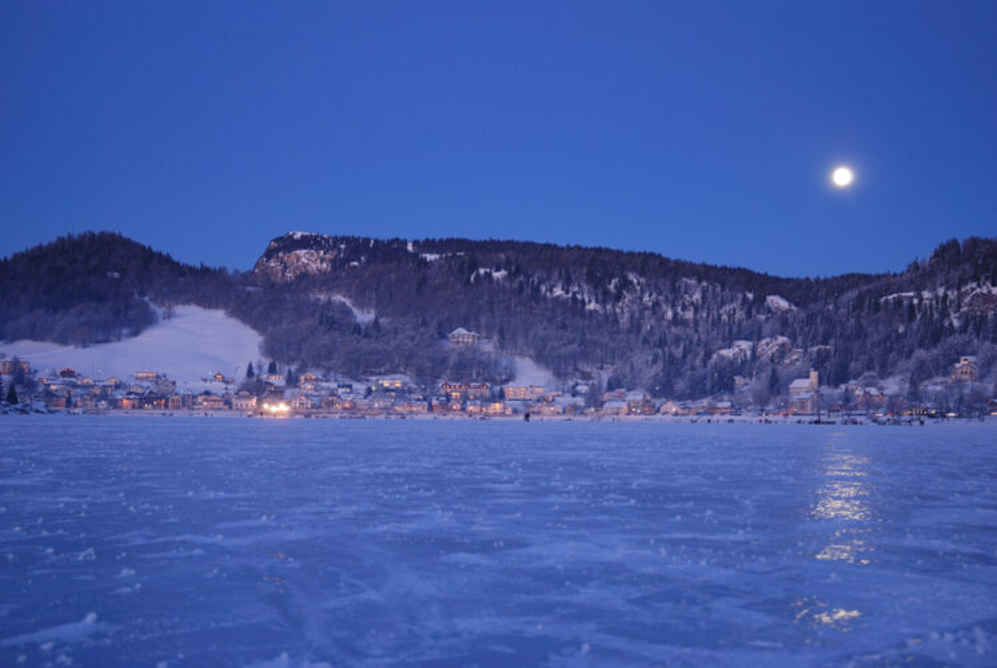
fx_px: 1289
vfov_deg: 29.0
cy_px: 334
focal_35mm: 46
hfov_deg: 42.3
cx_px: 498
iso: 100
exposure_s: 1/1.3
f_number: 4
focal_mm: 31
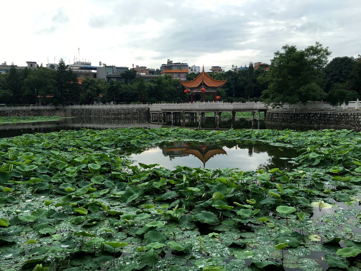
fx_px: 302
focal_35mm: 29
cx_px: 180
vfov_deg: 48.2
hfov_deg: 61.7
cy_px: 136
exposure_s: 1/527
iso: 25
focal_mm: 4.15
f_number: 2.2
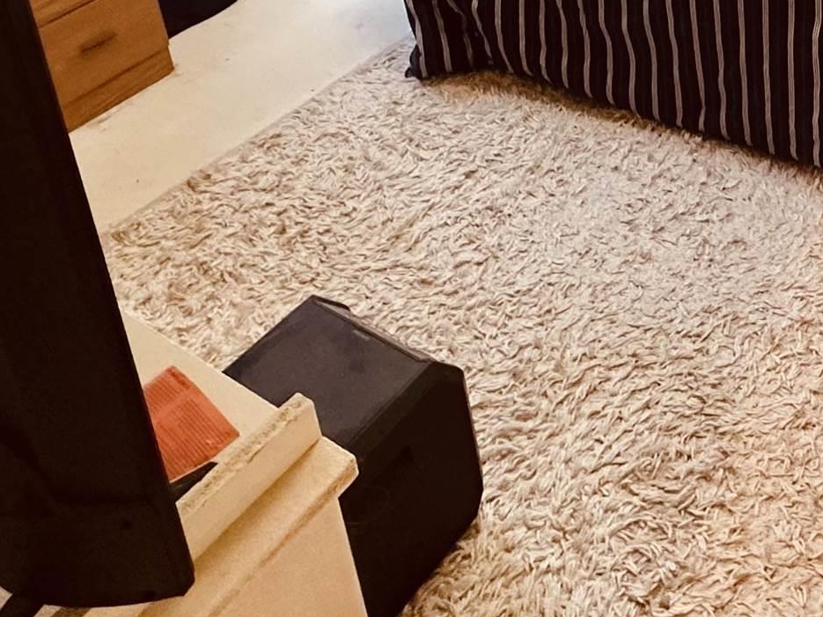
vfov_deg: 26.3
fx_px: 1094
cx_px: 788
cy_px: -203
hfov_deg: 37.6
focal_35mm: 46
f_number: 2.2
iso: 320
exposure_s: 1/120
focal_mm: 2.22
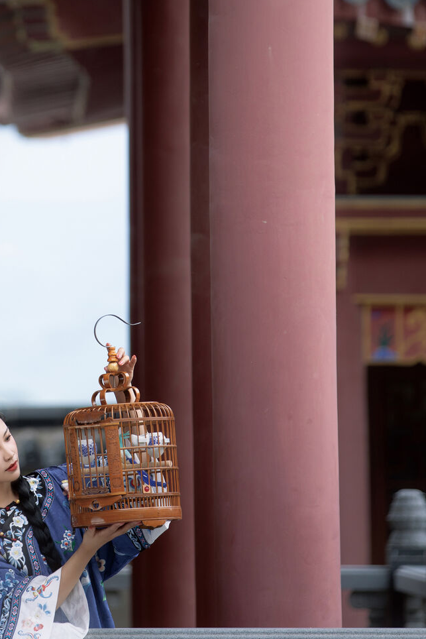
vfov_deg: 5.4
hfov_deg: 3.6
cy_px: 168
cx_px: 50
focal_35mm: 381
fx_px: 6760
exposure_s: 1/500
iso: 160
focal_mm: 200
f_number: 2.8
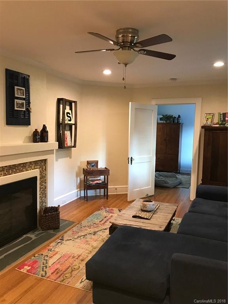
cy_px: 152
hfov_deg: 49.7
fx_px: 246
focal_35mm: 28
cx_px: 114
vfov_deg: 63.4
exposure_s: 1/15
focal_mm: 3.99
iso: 80
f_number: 1.8
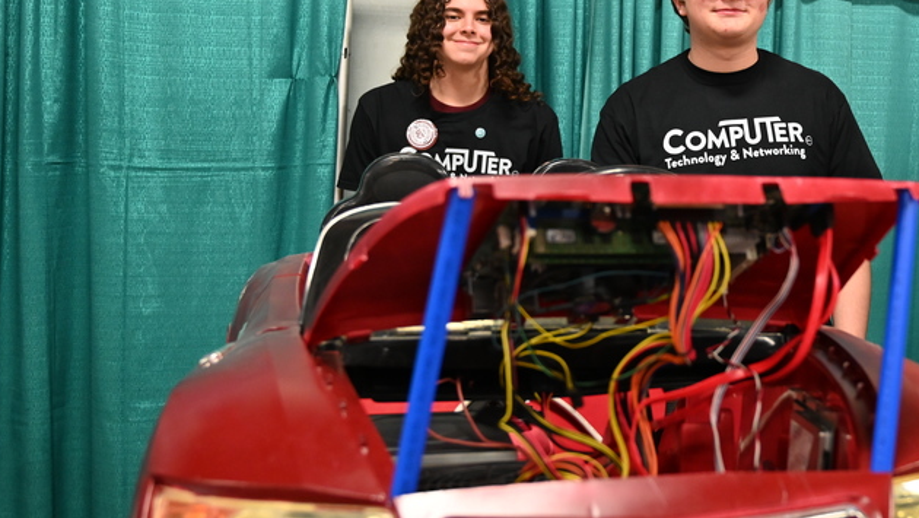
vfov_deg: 23.1
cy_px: 174
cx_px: 702
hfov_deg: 38.8
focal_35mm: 52
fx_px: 1264
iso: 2500
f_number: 4
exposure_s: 1/125
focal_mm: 30.5
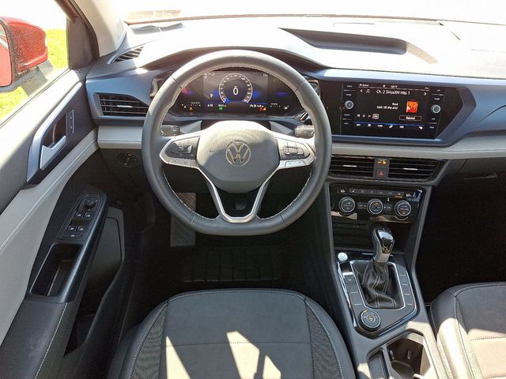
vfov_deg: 54.9
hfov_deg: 69.4
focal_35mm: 25
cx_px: 253
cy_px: 190
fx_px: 365
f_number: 1.8
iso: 57
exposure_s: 1/120
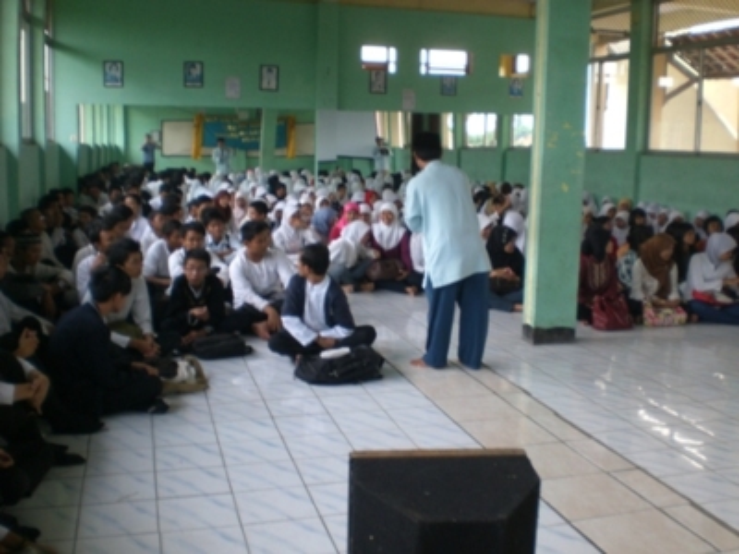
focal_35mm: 38
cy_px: 277
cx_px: 370
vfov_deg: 37.7
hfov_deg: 49.0
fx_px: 811
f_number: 3.1
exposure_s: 1/60
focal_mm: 6.3
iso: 100
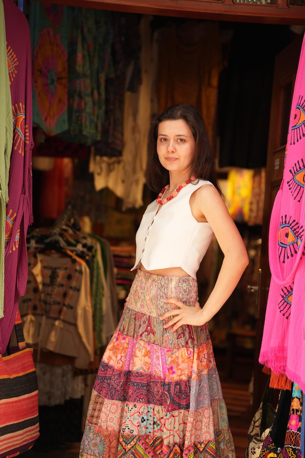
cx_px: 152
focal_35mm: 81
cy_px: 229
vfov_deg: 25.1
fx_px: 1029
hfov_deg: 16.9
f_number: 2.8
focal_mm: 81
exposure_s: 1/500
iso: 400
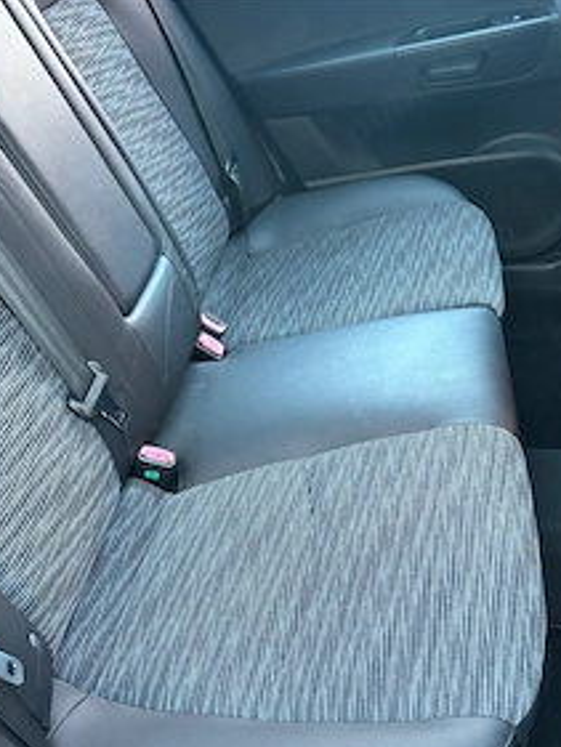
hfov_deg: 38.7
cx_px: 277
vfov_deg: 48.8
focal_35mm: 37
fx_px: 799
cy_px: 526
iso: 500
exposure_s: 1/57
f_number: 1.5
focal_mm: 5.7
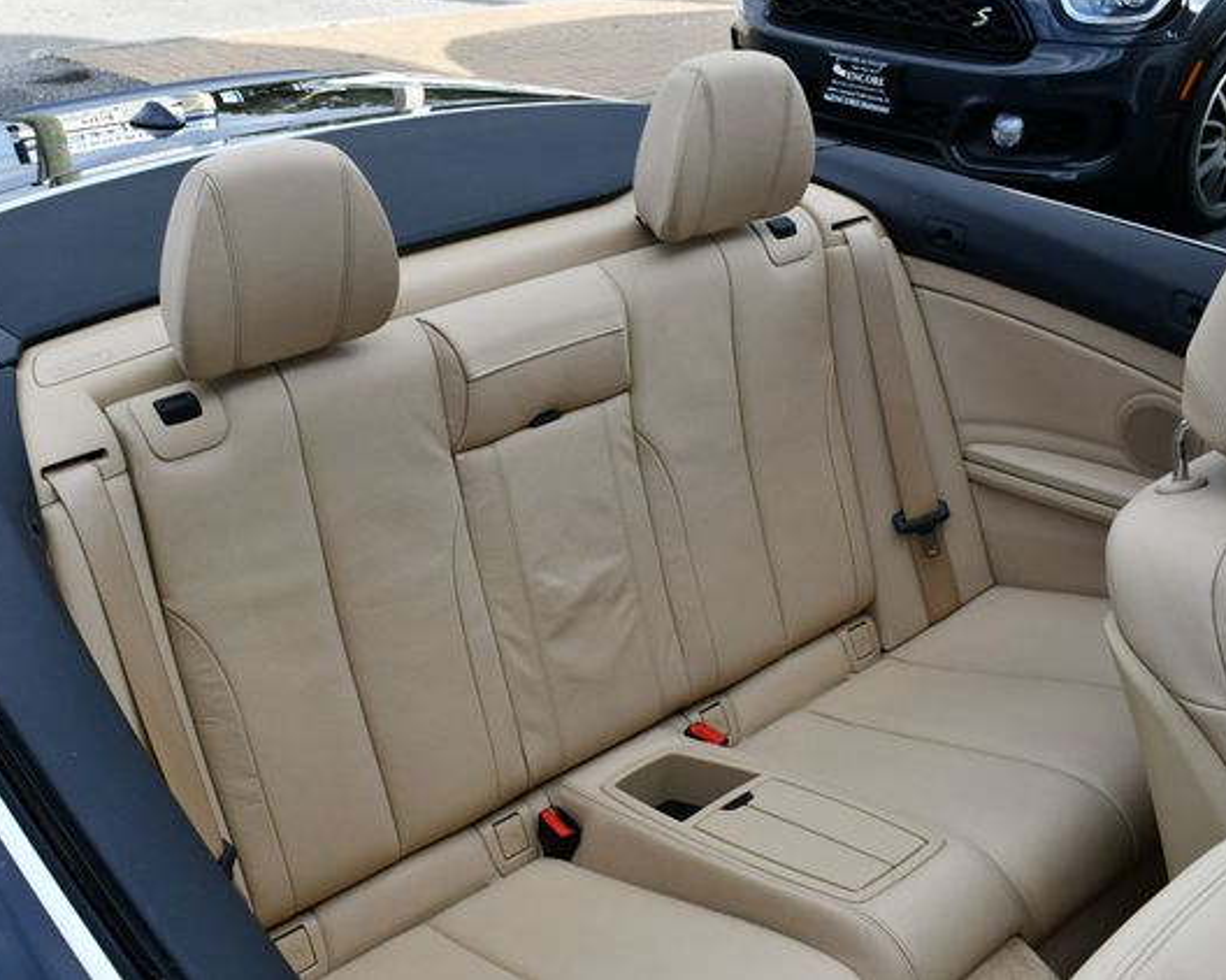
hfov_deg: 44.7
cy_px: 485
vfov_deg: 36.5
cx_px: 541
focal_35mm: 41
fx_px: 1487
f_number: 7.1
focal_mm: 18
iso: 200
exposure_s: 1/250
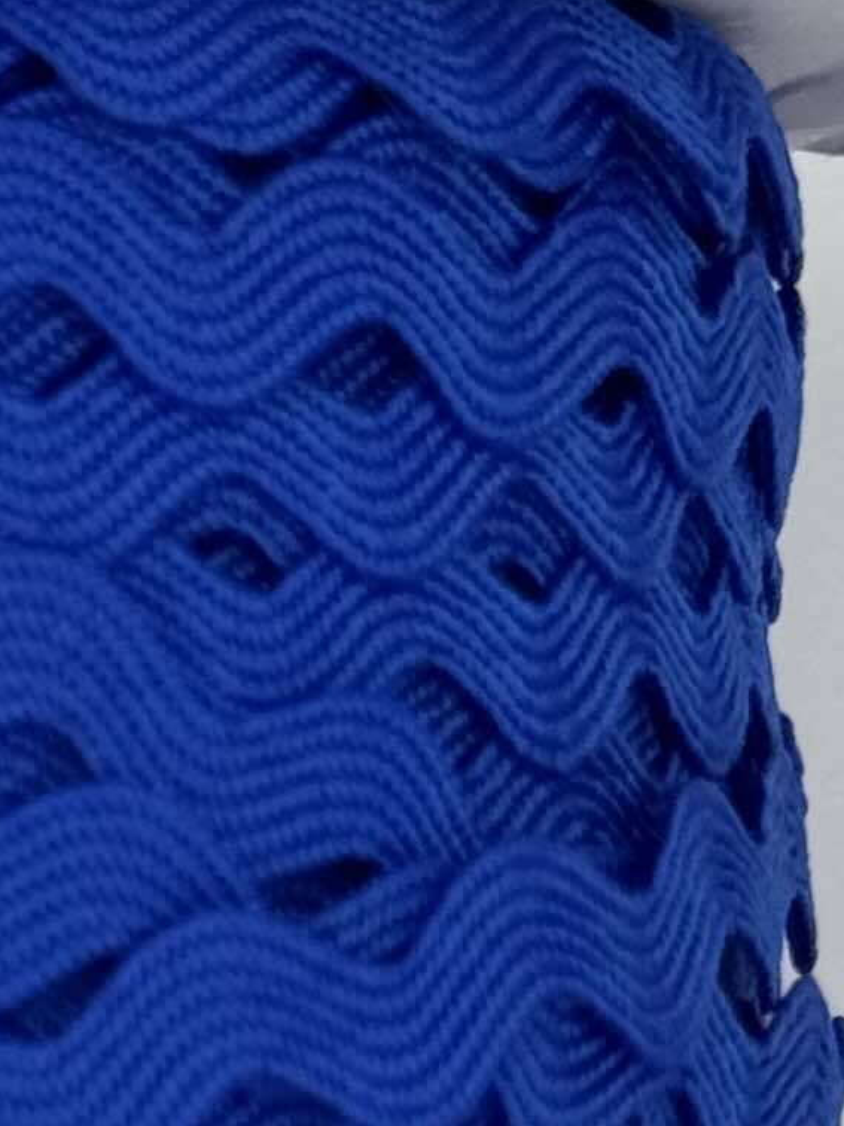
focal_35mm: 256
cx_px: -359
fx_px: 8322
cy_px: 1449
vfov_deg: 7.6
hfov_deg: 5.8
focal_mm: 6.76
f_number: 1.78
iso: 64
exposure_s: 1/495
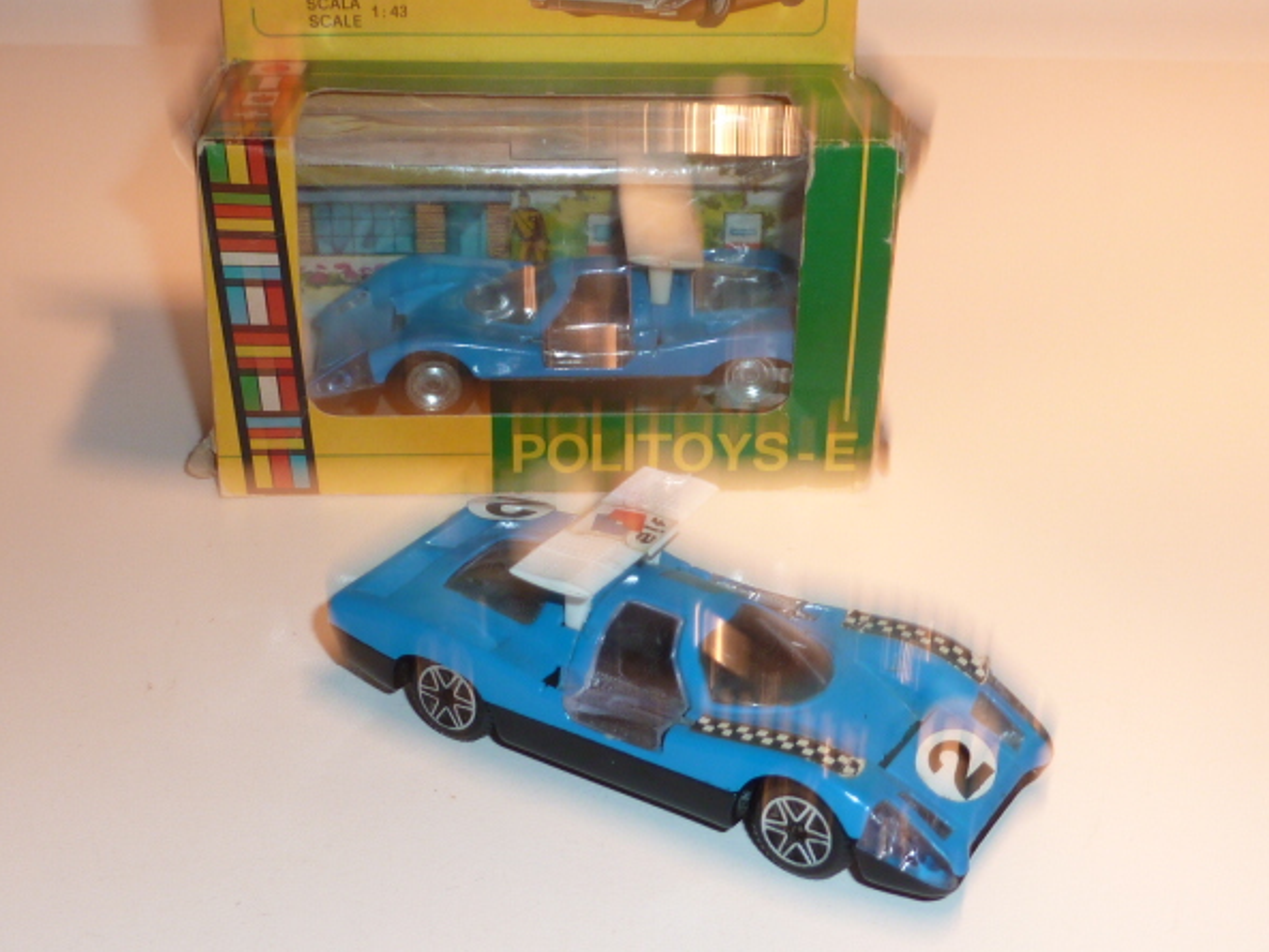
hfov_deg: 34.9
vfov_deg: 26.6
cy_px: 473
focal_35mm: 55
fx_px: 2017
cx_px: 627
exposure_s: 1/30
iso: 100
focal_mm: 4.7
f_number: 3.4
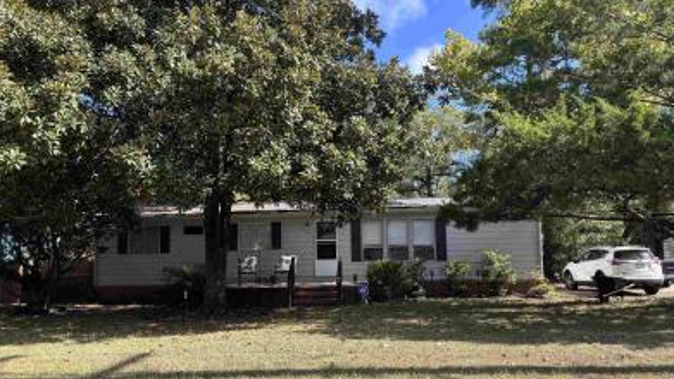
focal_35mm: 29
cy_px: 203
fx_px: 518
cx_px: 333
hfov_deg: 66.1
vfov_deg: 40.2
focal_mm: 5.96
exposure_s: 1/865
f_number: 1.6
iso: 50
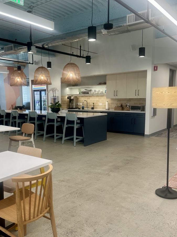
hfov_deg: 43.8
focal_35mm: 32
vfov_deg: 56.8
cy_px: 125
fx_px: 218
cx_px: 68
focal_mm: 6.86
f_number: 1.78
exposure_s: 1/125
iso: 100
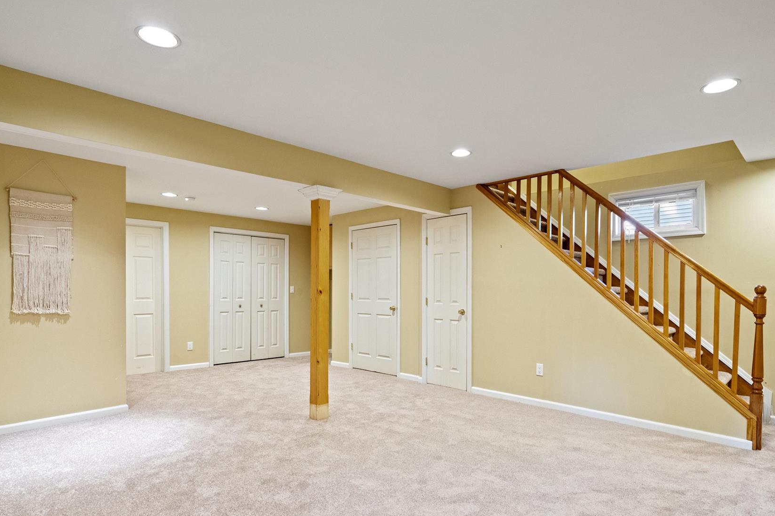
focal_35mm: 20
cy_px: 294
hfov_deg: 83.9
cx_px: 415
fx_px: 431
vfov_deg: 61.7
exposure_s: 1/10
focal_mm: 16
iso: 2000
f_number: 5.6
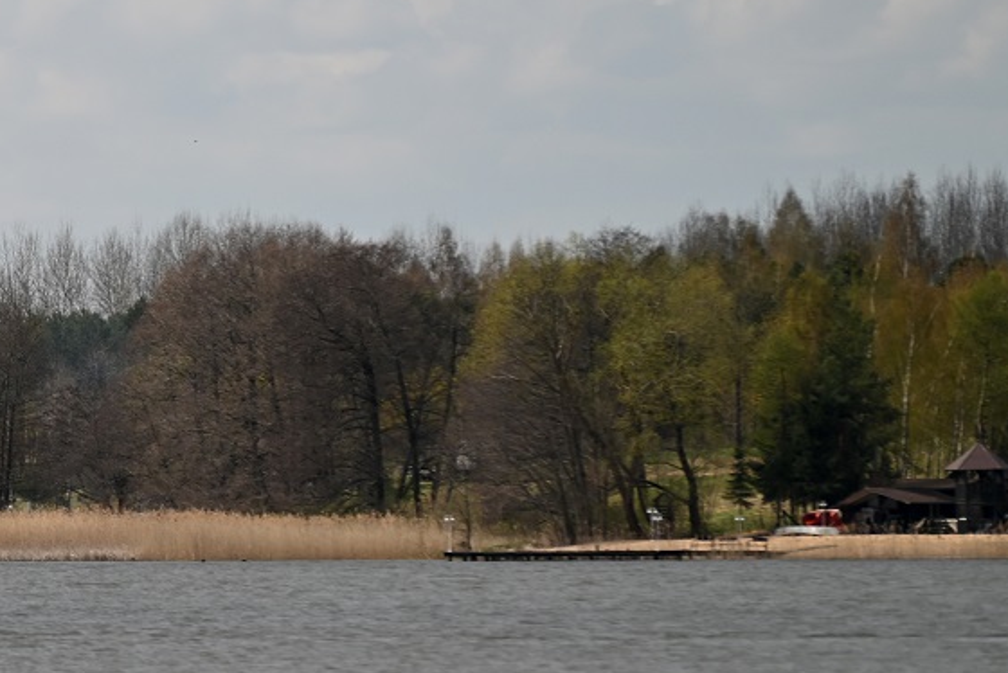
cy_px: 345
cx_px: -236
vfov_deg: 2.3
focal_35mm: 589
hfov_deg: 3.5
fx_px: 16500
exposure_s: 1/1000
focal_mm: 220
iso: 125
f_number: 5.6
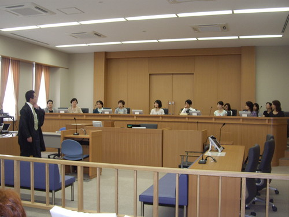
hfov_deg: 49.0
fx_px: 317
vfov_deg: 37.7
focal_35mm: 38
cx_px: 144
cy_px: 108
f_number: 2.8
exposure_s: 1/40
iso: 200
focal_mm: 7.9
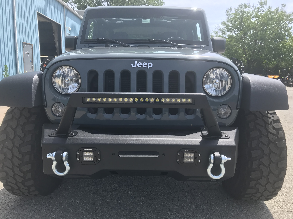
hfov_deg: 63.4
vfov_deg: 49.7
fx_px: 237
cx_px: 146
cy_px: 110
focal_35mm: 28
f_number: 1.8
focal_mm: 3.99
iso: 20
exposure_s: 1/1030
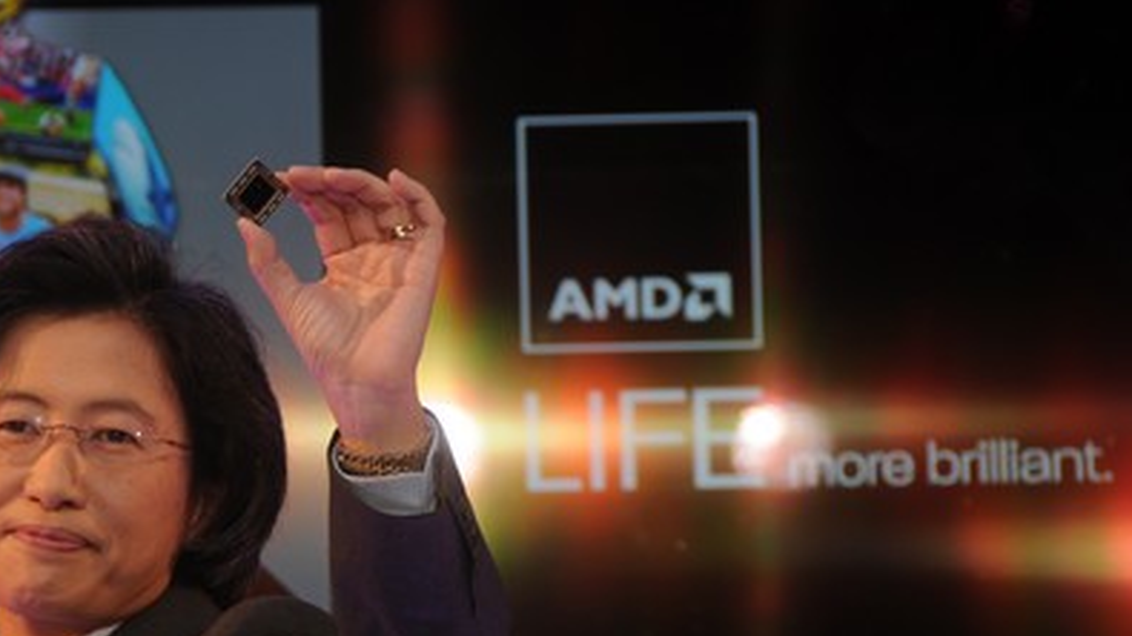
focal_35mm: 358
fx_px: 10744
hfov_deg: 6.0
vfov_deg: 3.4
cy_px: 400
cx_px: 327
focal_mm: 150
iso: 200
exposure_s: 1/60
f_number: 6.3
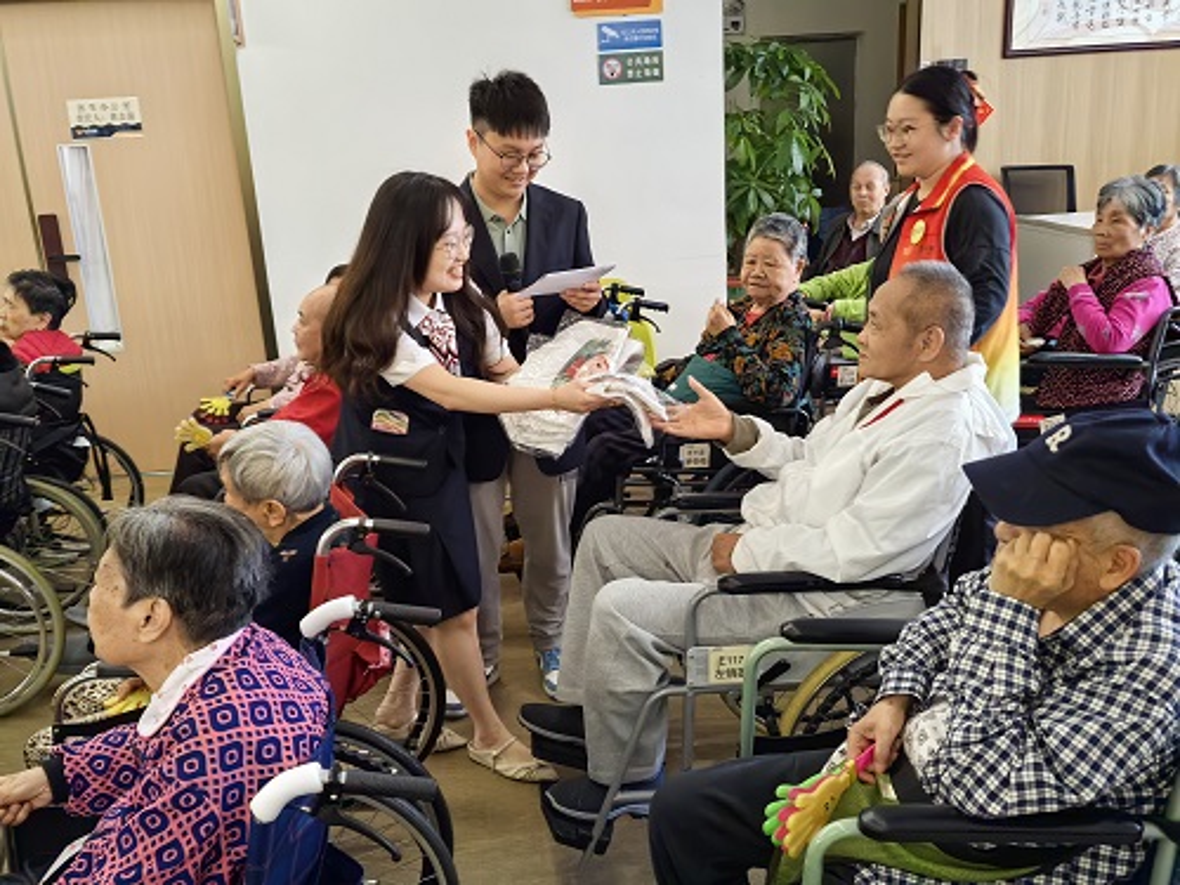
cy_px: 442
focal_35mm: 33
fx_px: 1125
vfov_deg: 42.9
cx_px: 590
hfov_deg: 55.4
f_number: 1.4
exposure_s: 1/100
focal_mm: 6.35
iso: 500
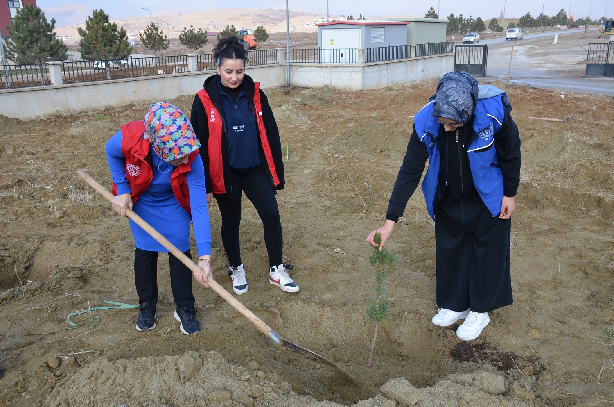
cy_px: 204
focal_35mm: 36
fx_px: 613
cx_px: 307
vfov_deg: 36.7
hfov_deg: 53.2
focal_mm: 24
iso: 200
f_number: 7.1
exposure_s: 1/200
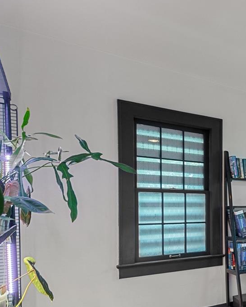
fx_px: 300
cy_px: 207
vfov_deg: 53.0
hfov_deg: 32.3
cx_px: 328
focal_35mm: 33
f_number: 4.5
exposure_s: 1/4
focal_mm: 10
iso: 400
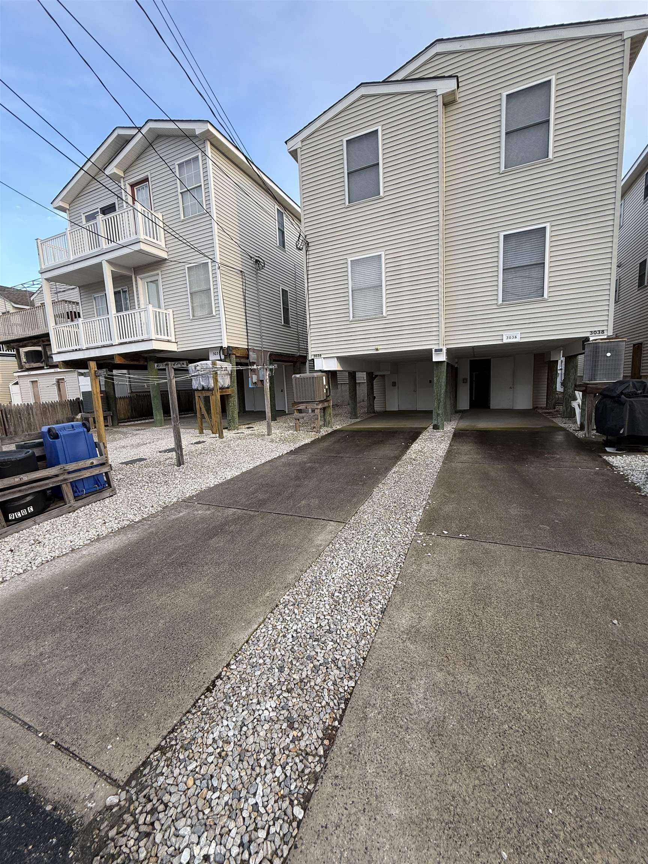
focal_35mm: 14
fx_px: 349
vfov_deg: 102.1
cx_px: 324
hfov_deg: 85.7
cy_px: 432
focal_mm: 2.22
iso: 50
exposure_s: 1/176
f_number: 2.2
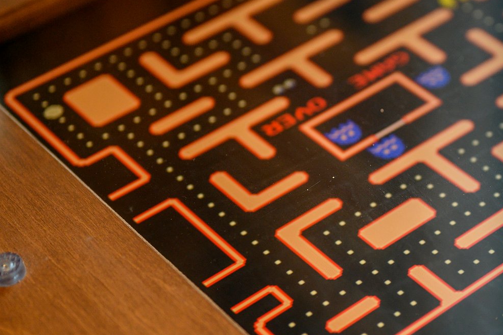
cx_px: 416
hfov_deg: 19.4
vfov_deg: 13.1
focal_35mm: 104
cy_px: 132
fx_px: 1452
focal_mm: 50
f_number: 1.8
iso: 200
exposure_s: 1/125
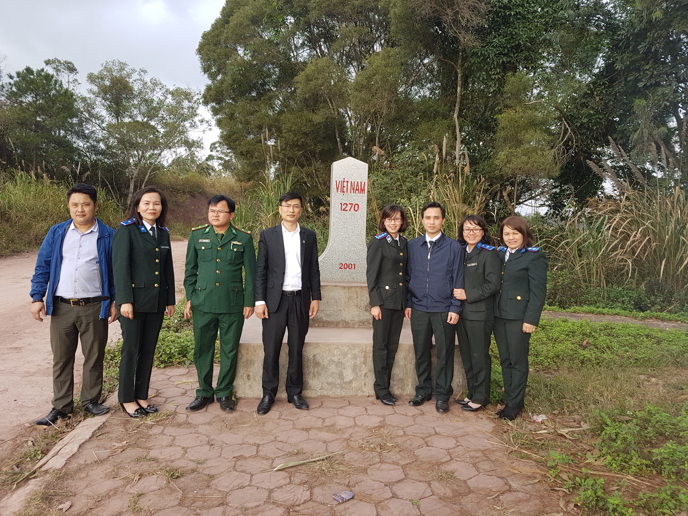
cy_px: 258
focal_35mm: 26
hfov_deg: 67.3
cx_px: 344
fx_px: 517
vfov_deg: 53.1
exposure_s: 1/449
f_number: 1.7
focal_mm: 4.2
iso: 40
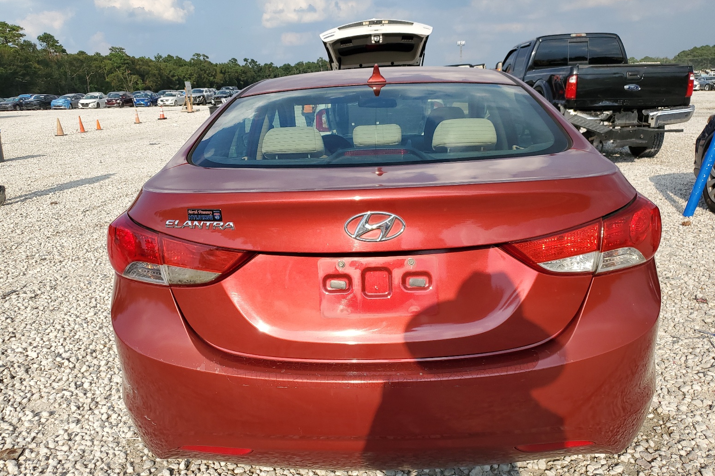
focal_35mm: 28
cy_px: 273
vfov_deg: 46.3
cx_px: 369
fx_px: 556
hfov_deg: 65.5
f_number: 1.5
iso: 50
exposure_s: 1/2500
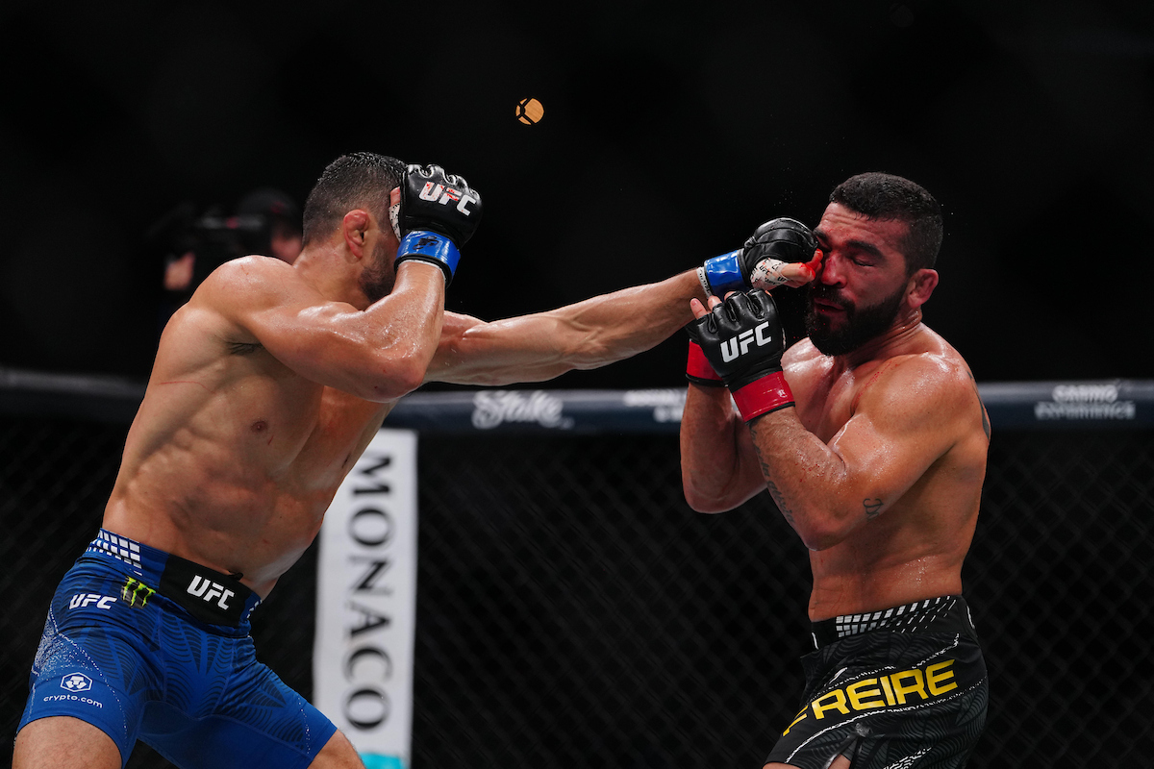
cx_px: 577
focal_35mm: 135
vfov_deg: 10.2
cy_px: 384
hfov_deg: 15.2
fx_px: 4327
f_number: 2.8
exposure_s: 1/1250
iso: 1600
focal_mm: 135
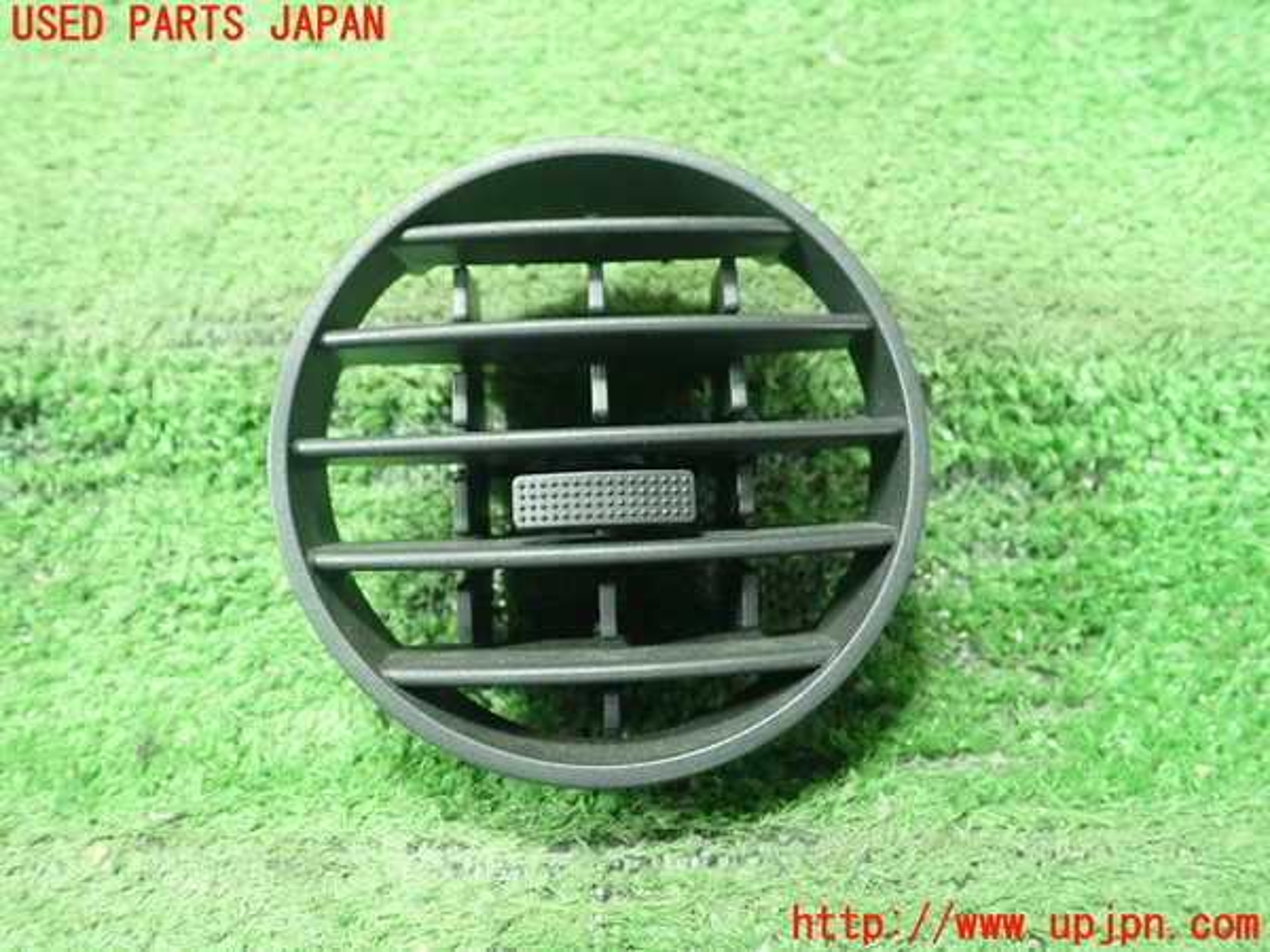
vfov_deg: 46.8
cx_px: 635
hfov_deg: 60.0
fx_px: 1101
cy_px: 476
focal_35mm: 30
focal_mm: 5.5
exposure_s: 1/80
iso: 800
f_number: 2.3
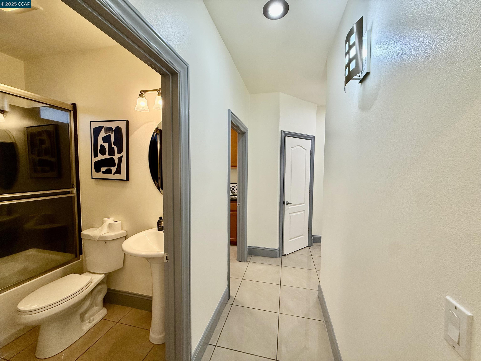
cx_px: 240
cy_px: 180
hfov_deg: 102.1
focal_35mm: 14
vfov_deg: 85.7
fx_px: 195
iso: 160
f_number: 2.2
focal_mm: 2.22
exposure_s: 1/120
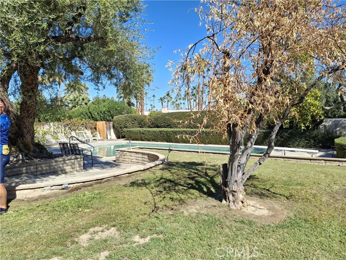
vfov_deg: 54.9
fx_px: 250
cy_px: 130
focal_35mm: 25
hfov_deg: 69.4
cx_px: 173
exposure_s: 1/1524
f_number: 1.8
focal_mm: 4.69
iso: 32
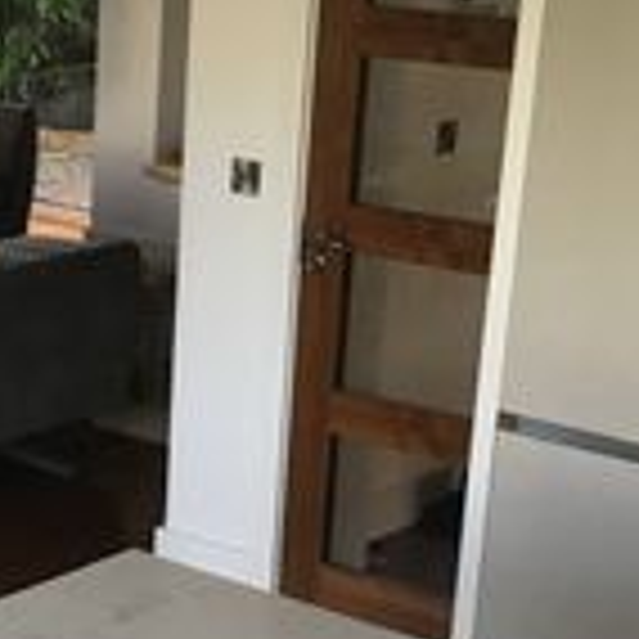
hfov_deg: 15.6
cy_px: 639
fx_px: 2256
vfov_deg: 15.8
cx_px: -99
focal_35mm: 108
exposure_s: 1/33
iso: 25
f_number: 2.2
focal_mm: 4.15
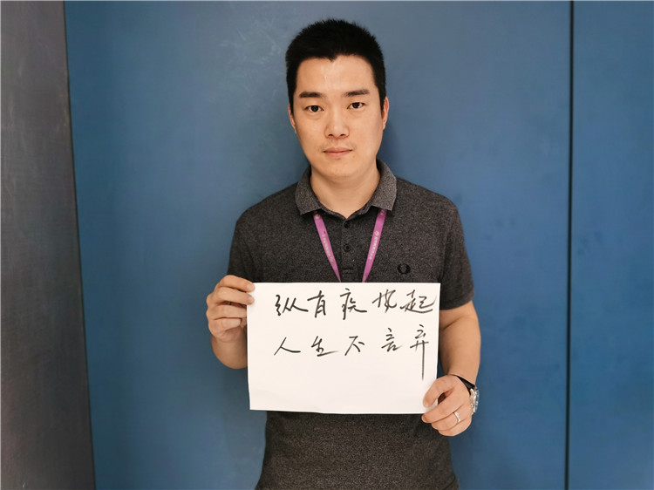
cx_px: 327
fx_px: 510
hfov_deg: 65.3
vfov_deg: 51.3
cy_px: 245
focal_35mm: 27
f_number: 1.6
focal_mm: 5.56
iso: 400
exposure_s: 1/33.3
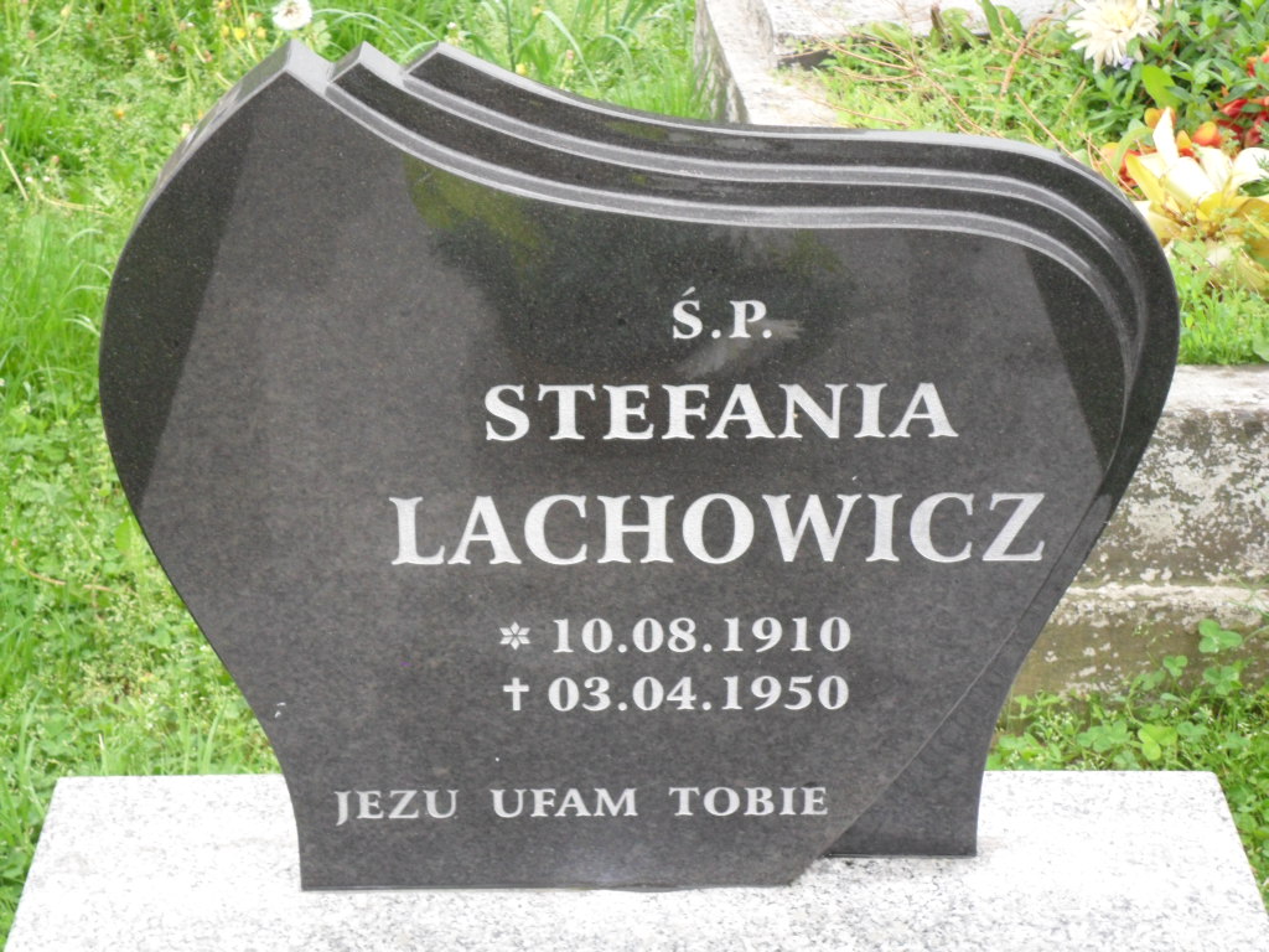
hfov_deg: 22.8
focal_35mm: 86
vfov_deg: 17.2
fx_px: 3153
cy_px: 476
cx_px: 634
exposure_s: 1/60
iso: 200
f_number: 4.3
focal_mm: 15.4
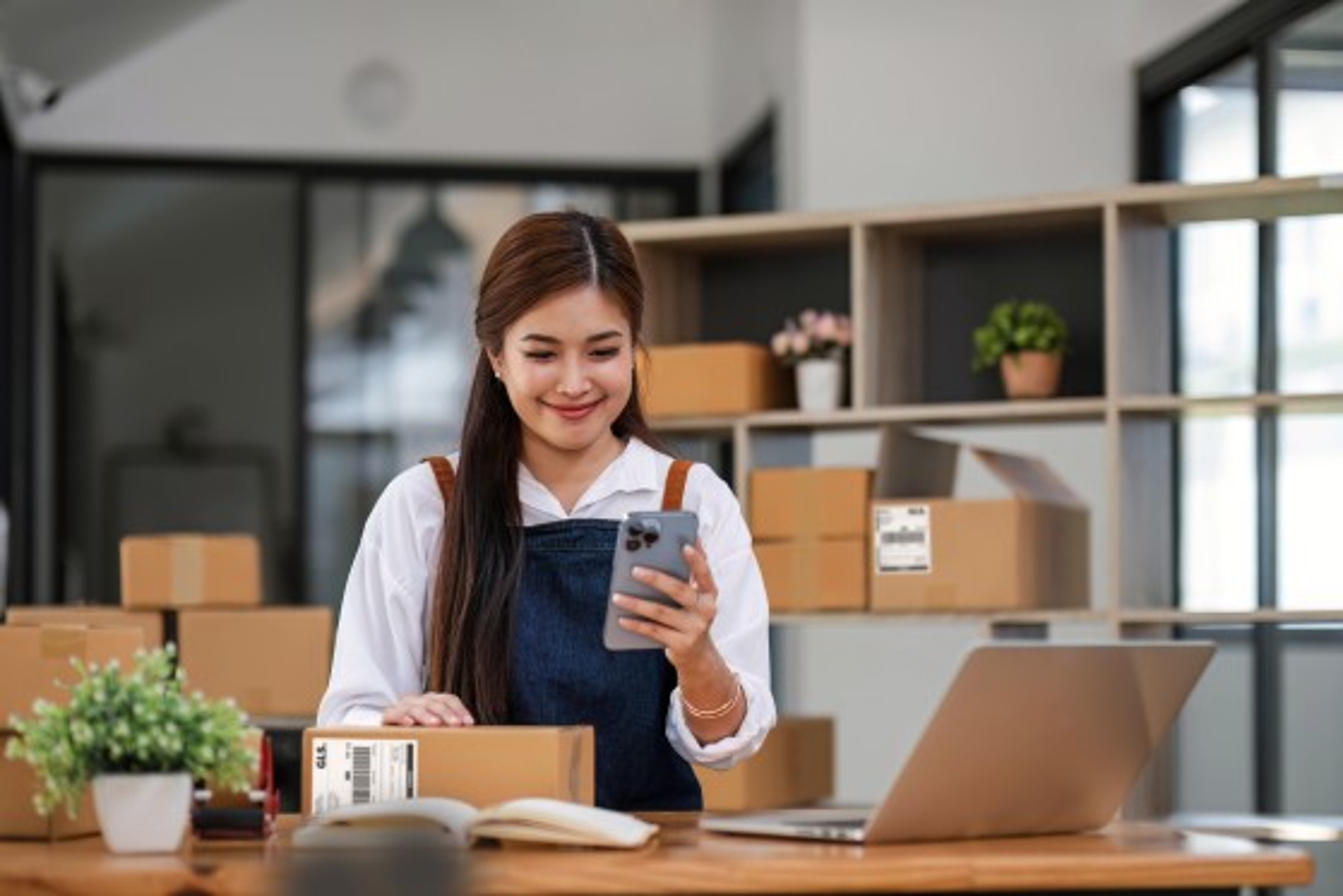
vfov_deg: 18.2
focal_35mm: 75
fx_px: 2798
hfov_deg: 27.0
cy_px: 448
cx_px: 672
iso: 125
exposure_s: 1/250
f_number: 1.4
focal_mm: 50
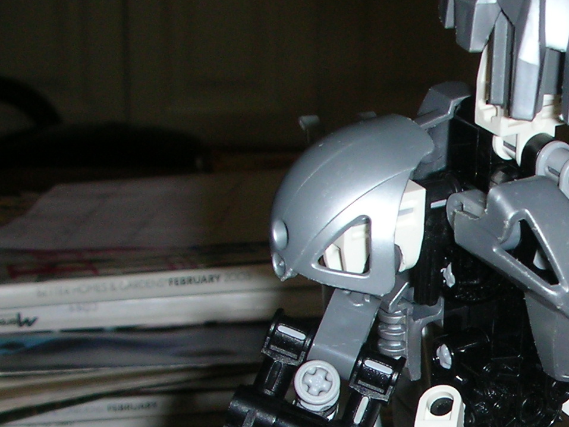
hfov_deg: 18.5
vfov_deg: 14.0
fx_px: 1693
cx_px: 599
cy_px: 506
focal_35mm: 103
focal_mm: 5.8
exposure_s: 1/60.1
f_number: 3
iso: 50
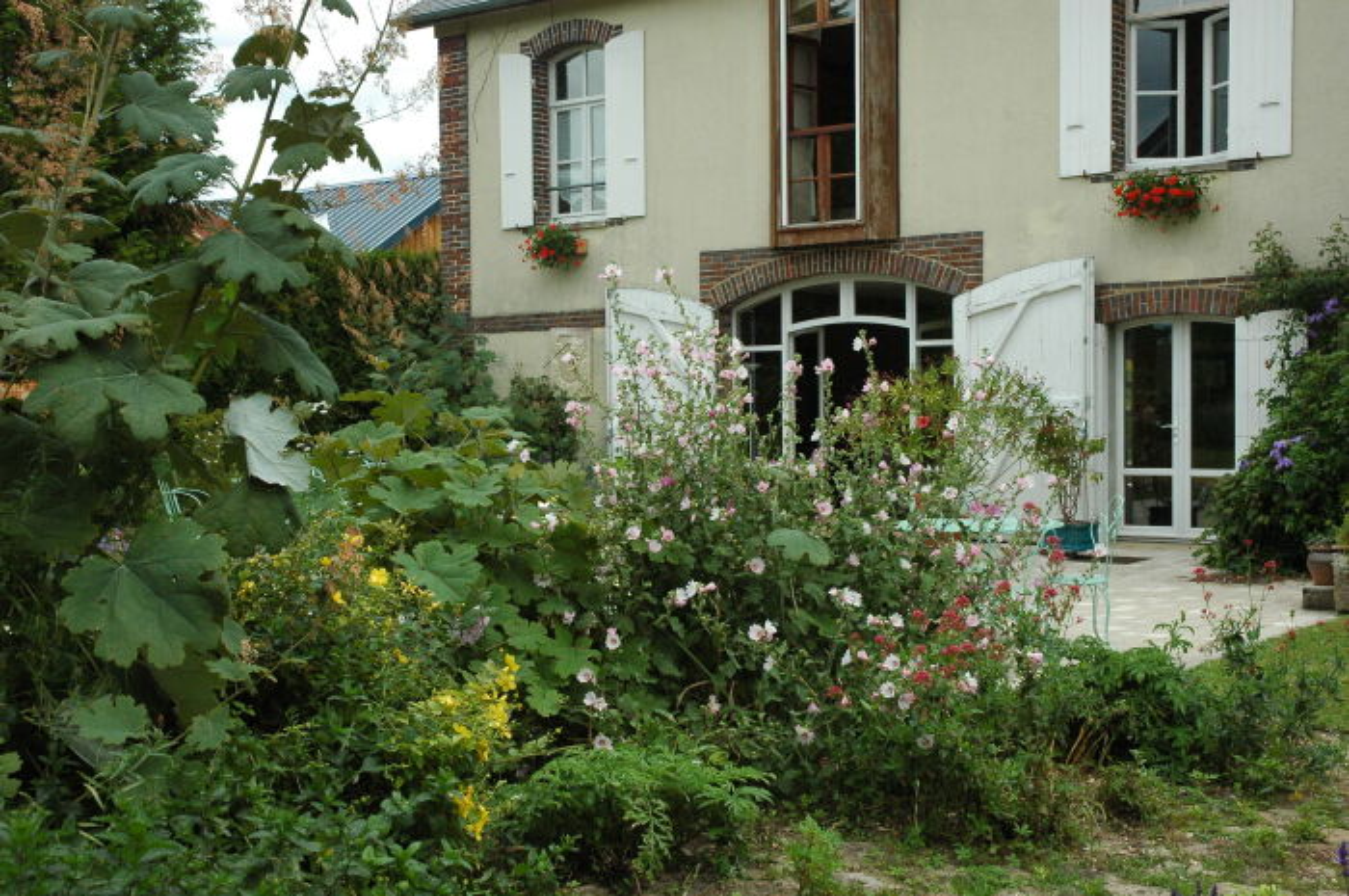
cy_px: 448
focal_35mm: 46
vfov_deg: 28.9
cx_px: 674
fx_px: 1740
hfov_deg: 42.4
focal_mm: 31
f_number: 11
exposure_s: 1/500
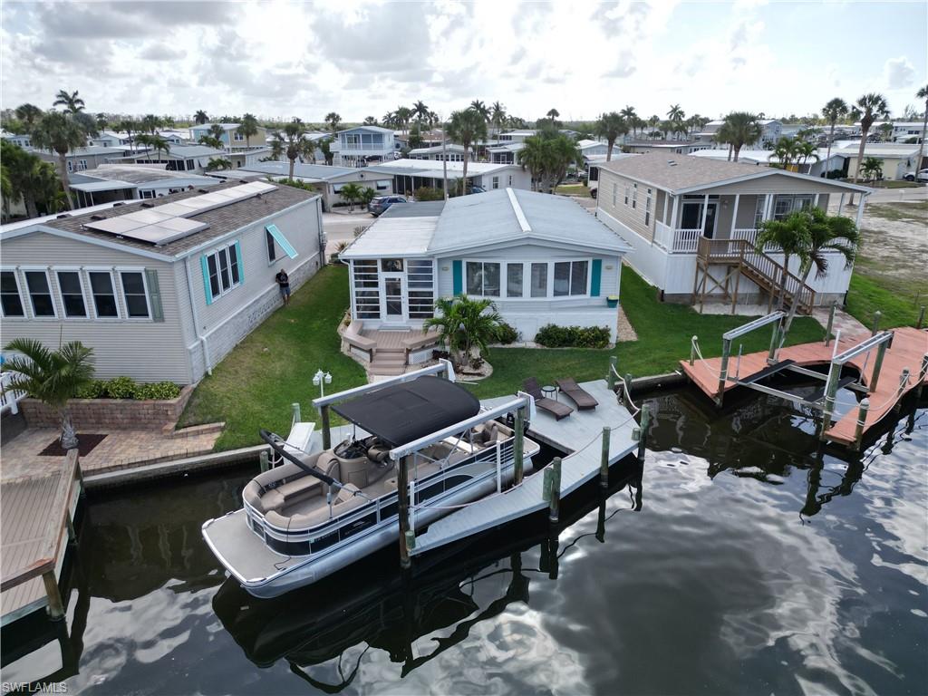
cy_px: 348
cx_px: 464
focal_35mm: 24
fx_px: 643
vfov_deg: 56.8
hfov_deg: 71.6
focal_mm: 6.72
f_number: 1.7
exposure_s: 1/2500
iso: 110
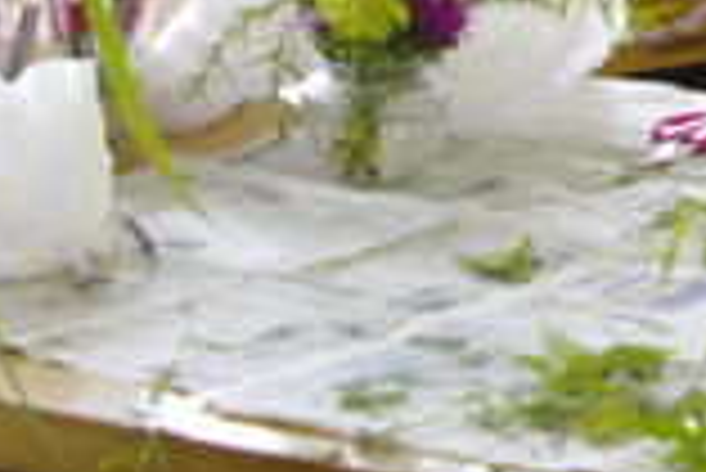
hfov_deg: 9.3
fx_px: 4201
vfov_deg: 6.3
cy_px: -398
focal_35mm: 214
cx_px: 1142
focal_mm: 28
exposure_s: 1/80
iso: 500
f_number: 4
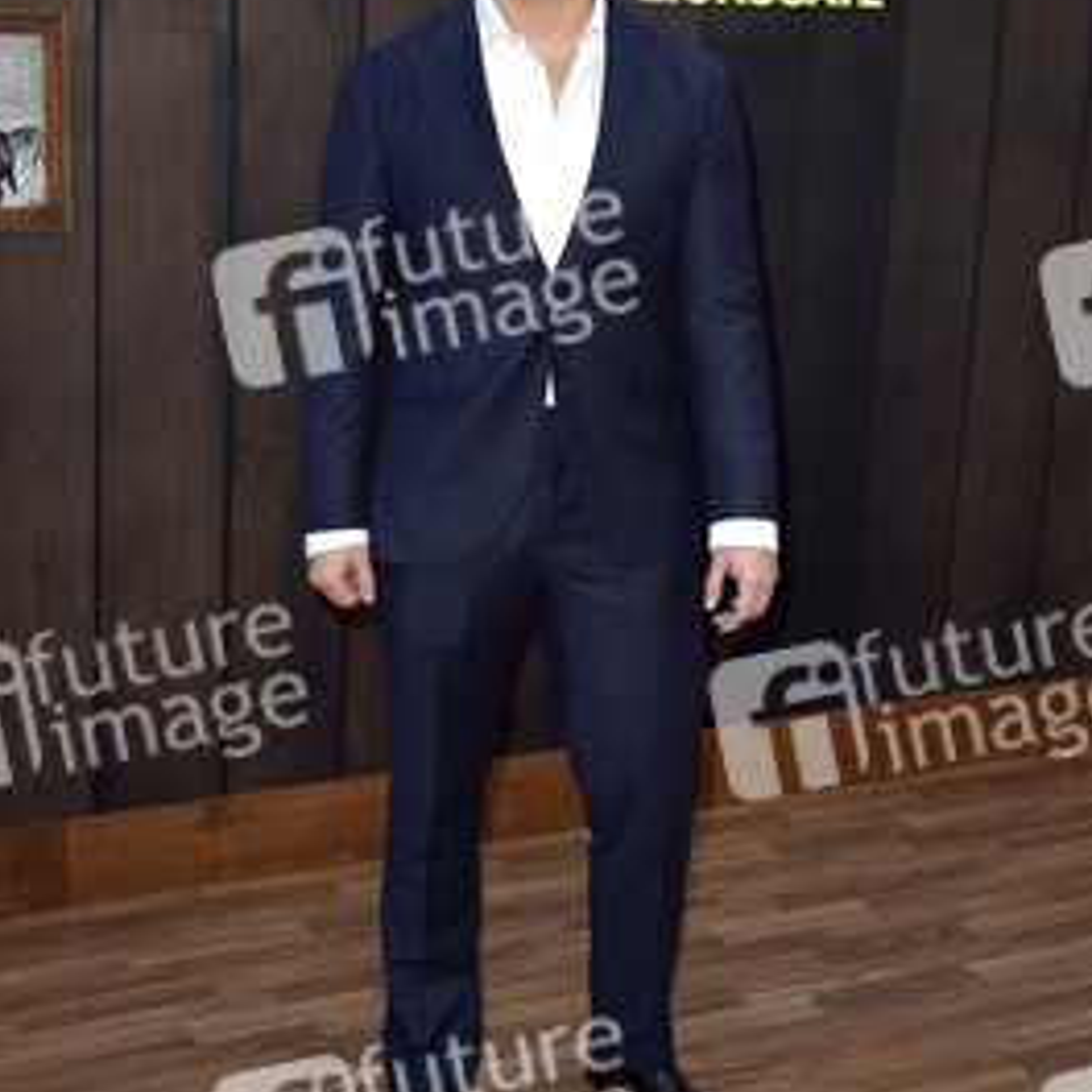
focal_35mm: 54
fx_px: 1927
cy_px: 496
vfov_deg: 31.6
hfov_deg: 31.6
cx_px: 548
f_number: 6.3
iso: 400
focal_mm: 42
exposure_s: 1/250
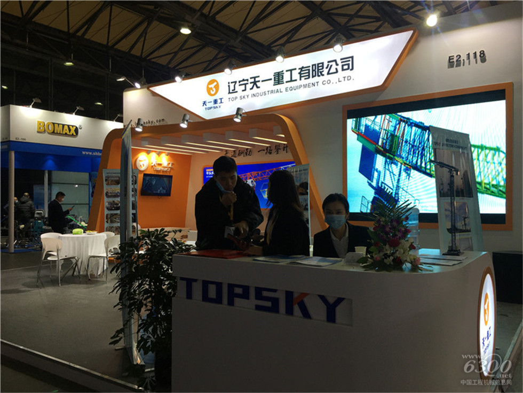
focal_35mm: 29
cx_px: 262
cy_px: 196
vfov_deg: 48.2
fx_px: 438
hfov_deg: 61.7
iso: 32
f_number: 2.2
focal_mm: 4.15
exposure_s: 1/100
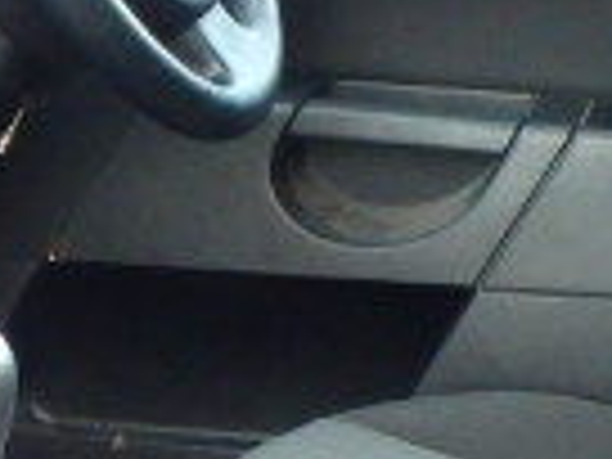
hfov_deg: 14.1
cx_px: -274
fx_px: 2334
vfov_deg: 11.0
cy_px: 567
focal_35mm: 132
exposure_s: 1/40
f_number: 3.9
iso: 800
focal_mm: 5
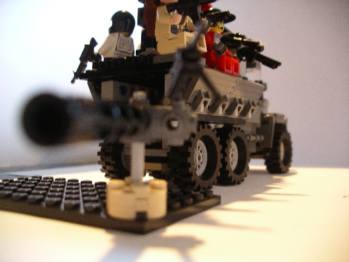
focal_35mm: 37
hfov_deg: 50.1
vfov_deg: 38.7
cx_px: 174
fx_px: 373
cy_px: 131
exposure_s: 1/9
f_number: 2.8
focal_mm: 7.8
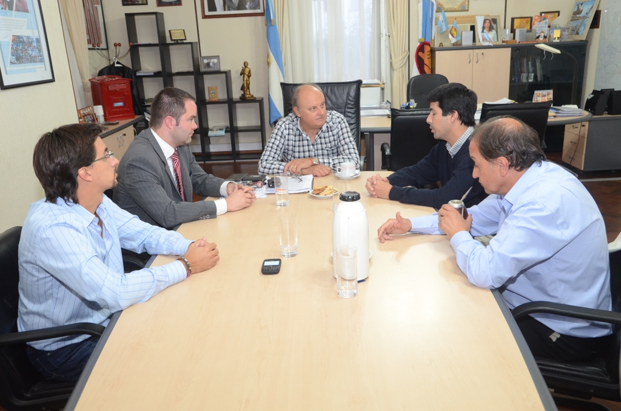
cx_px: 310
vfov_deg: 39.8
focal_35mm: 33
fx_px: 568
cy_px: 206
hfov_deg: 57.3
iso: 1600
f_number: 6.3
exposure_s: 1/60
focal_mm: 22
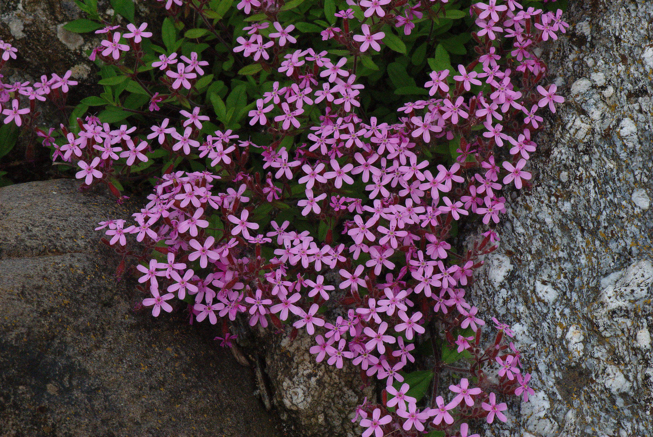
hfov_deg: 13.0
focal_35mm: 158
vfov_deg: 8.7
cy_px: 218
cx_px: 326
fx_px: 2861
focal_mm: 105
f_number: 16
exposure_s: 1/80
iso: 640
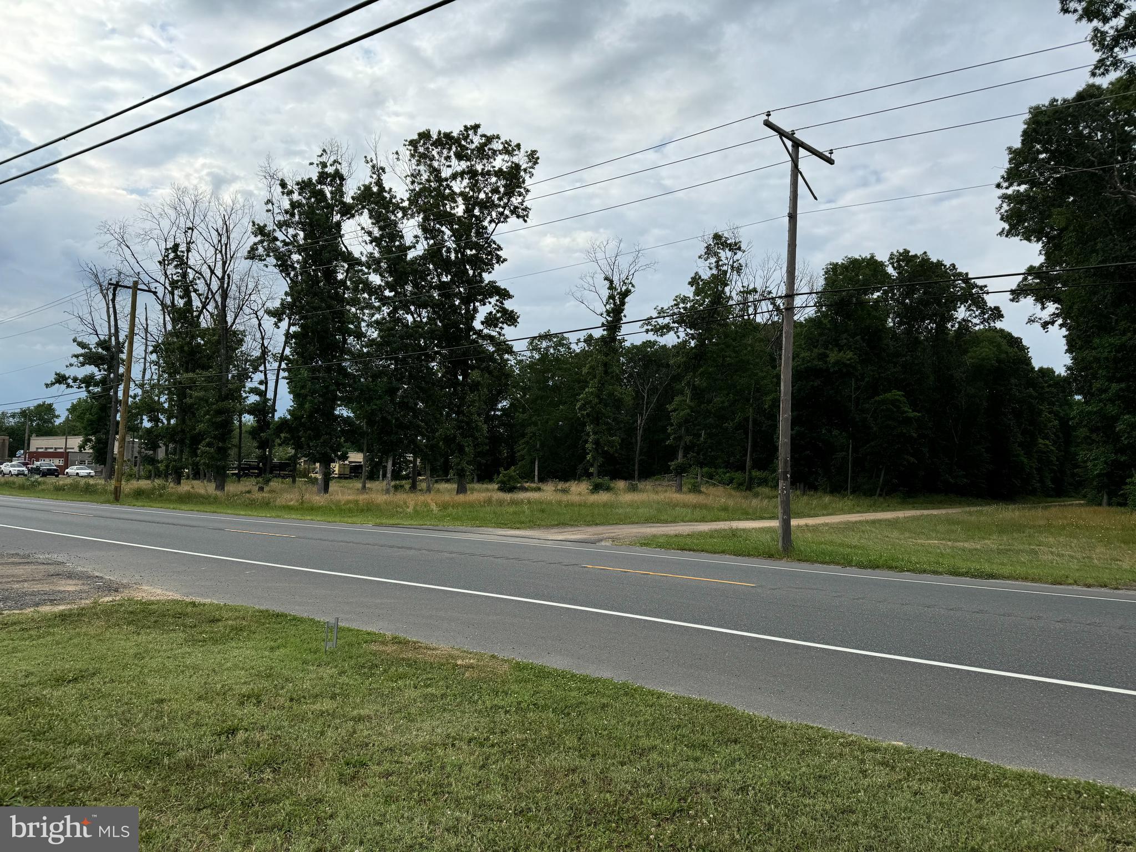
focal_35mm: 24
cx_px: 568
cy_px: 426
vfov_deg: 56.8
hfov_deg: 71.6
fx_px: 788
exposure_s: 1/3096
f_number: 1.78
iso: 80
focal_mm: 6.76
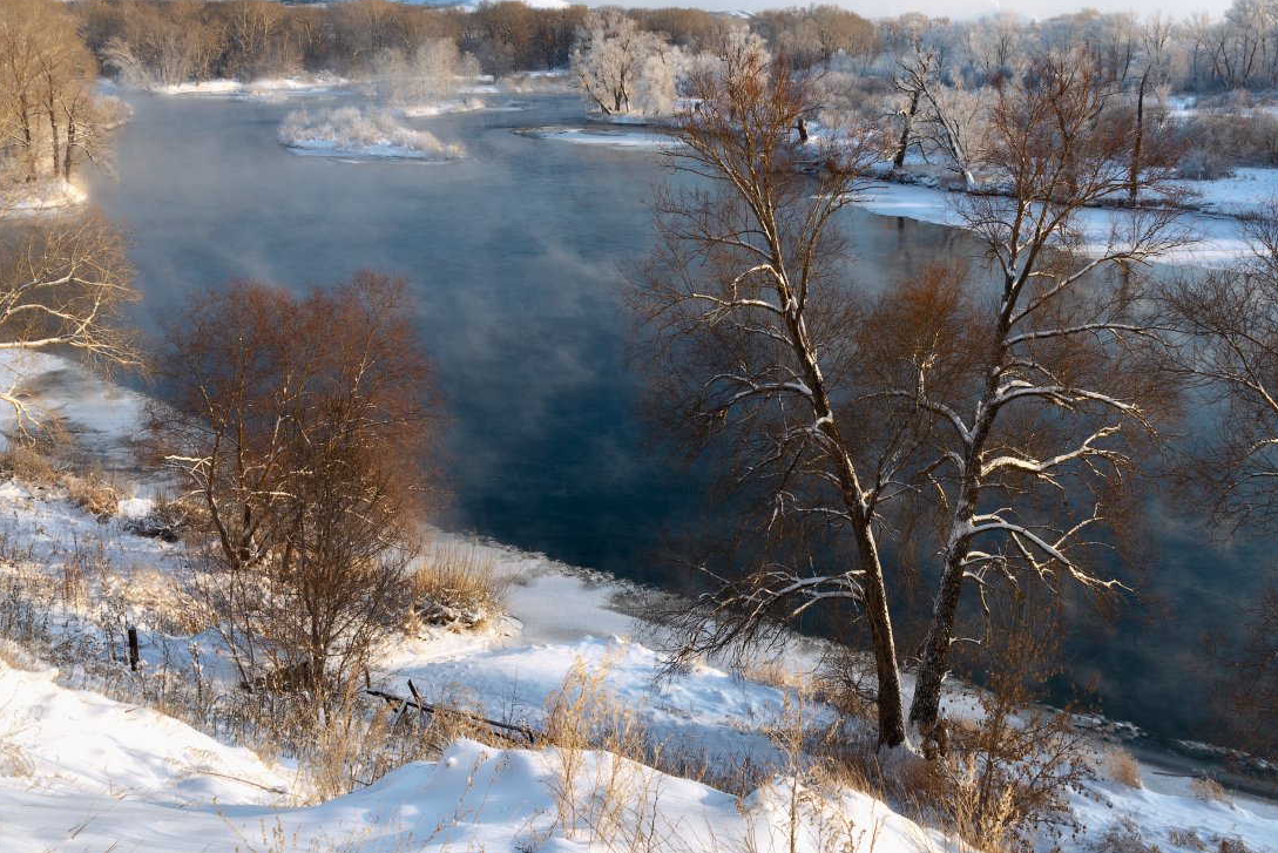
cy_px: 367
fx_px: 1278
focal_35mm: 36
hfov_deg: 53.1
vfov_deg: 36.8
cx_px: 685
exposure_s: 1/125
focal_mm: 28
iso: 100
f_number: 7.1
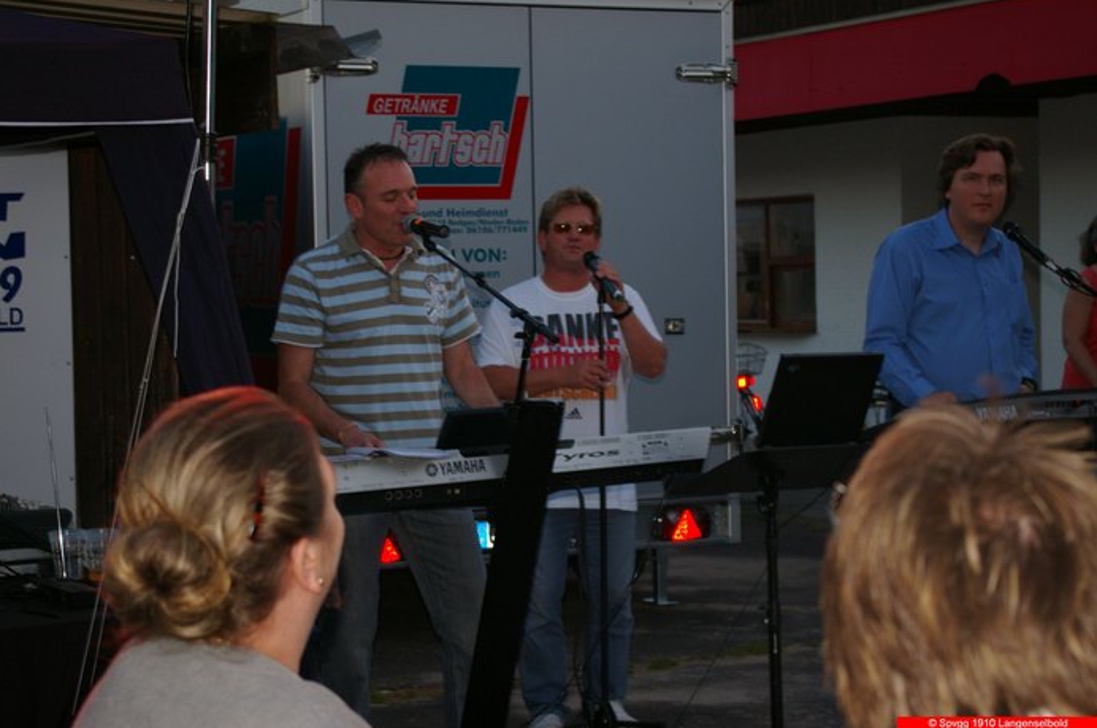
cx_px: 545
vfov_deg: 16.3
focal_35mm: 84
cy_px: 361
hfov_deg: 24.4
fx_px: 2540
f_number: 5.6
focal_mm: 55
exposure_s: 1/60
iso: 200
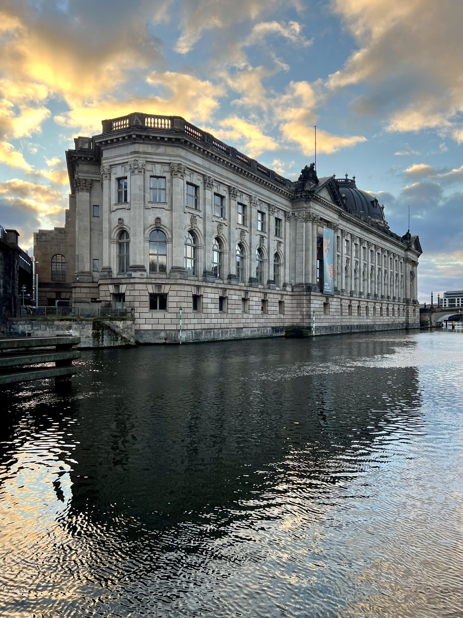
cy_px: 309
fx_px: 464
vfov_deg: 67.3
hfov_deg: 53.1
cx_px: 232
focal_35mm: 26
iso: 50
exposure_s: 1/448
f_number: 1.5
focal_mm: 5.7
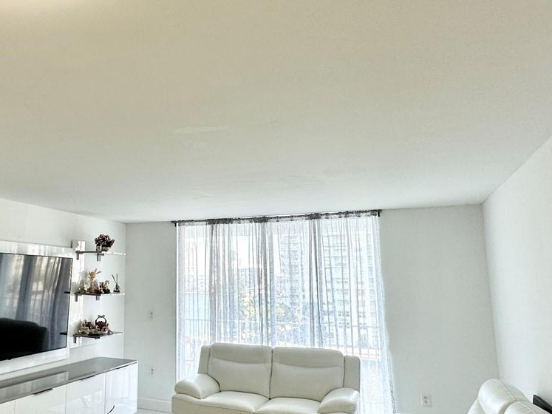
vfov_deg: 46.8
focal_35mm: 30
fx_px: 478
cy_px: 207
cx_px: 168
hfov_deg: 58.1
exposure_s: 1/120
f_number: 2.2
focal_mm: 2.22
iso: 64
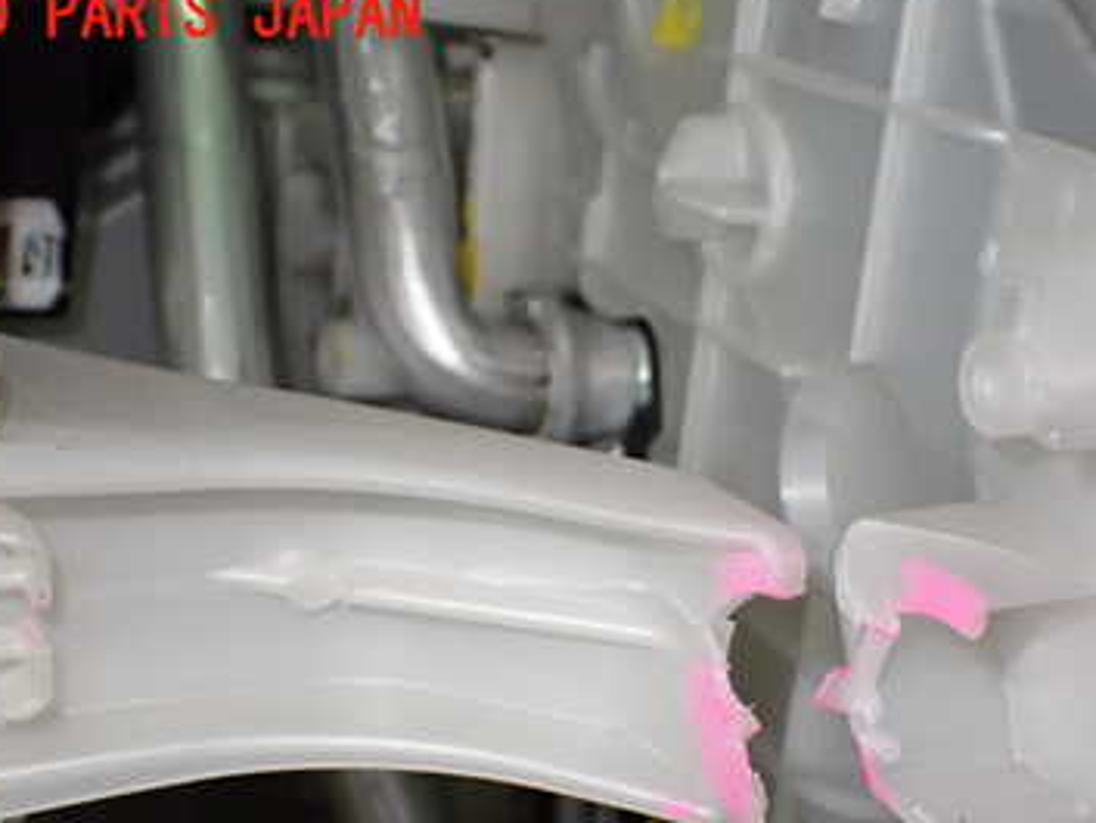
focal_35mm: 51
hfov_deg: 36.8
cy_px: 677
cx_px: 789
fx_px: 1615
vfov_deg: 27.9
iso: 500
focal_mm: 5.4
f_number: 2.3
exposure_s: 1/125
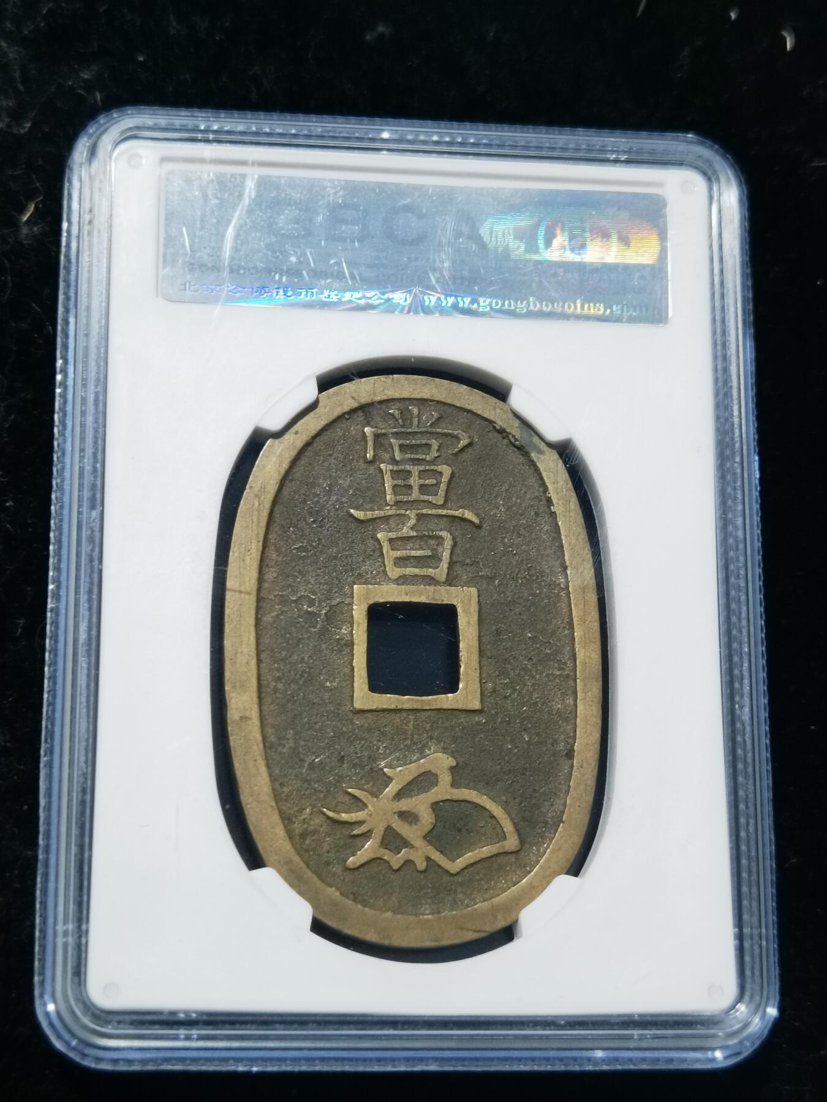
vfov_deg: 30.3
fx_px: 2039
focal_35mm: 64
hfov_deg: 22.9
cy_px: 551
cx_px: 414
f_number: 1.9
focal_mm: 6.67
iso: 125
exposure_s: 1/100
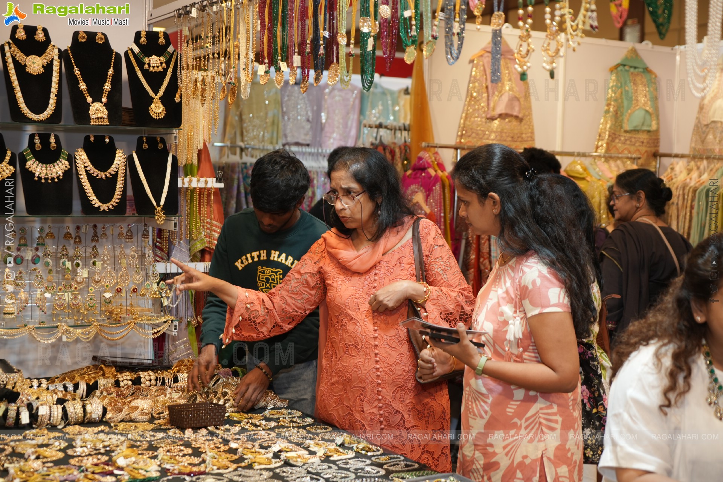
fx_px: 1024
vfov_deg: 26.5
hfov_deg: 38.9
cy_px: 241
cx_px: 362
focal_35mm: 51
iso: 400
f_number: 4
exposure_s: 1/160
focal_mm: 51
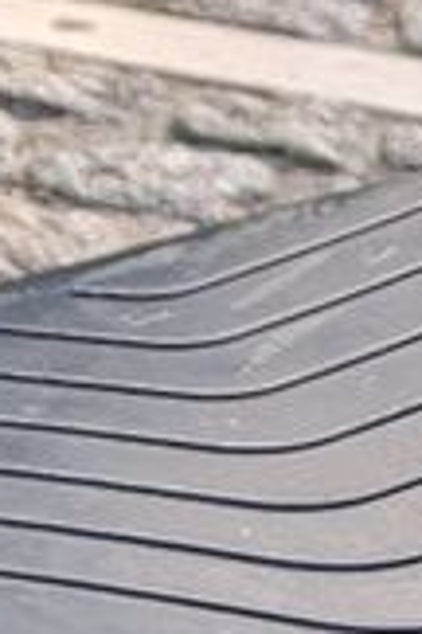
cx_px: -918
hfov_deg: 6.3
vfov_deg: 9.7
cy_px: -583
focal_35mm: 198
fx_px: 3481
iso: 40
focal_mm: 6.81
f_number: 1.85
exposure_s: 1/174
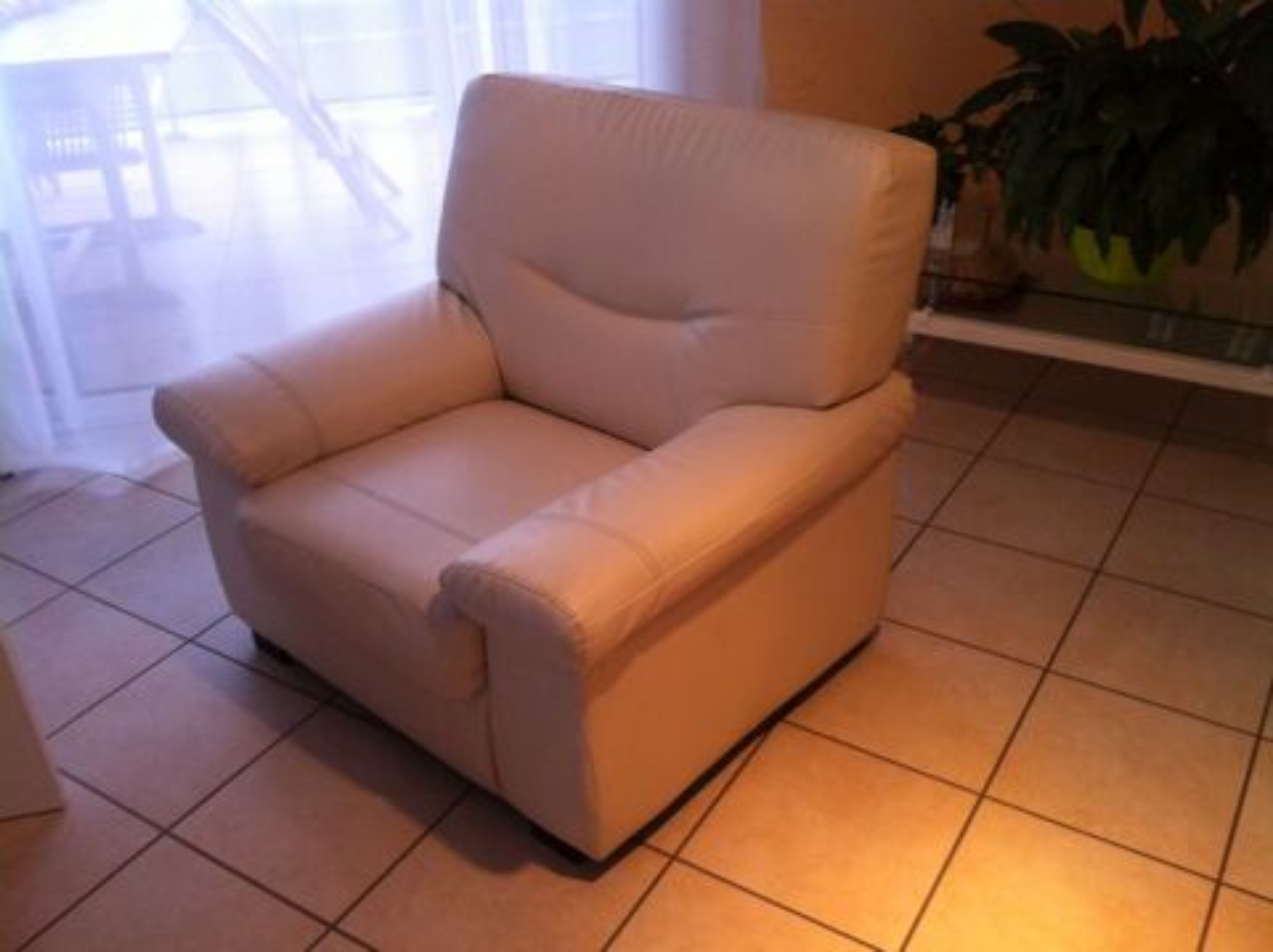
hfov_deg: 52.7
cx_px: 636
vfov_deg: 40.6
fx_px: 1286
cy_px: 476
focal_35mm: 35
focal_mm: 3.85
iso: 125
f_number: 2.8
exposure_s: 1/15
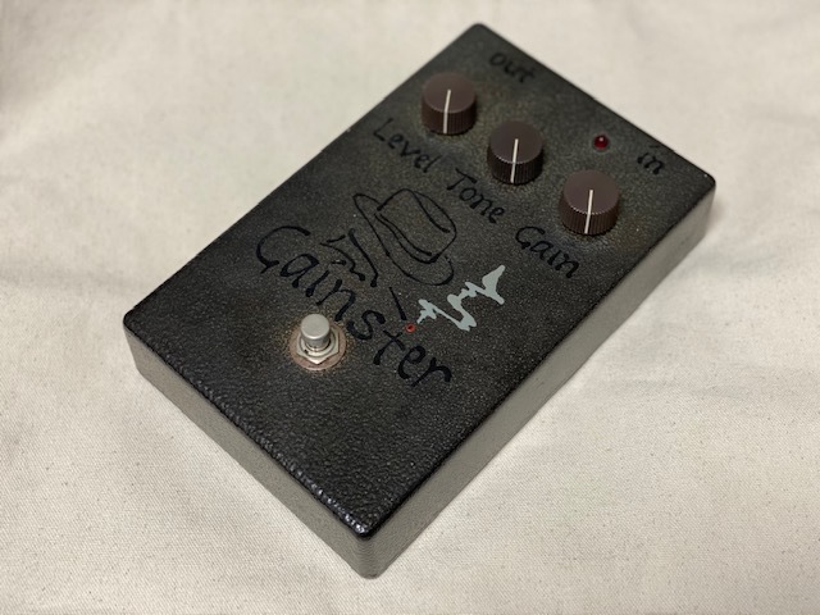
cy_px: 308
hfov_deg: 36.8
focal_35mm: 52
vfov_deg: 28.0
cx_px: 410
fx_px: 1232
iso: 125
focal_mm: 6
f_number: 2
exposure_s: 1/50
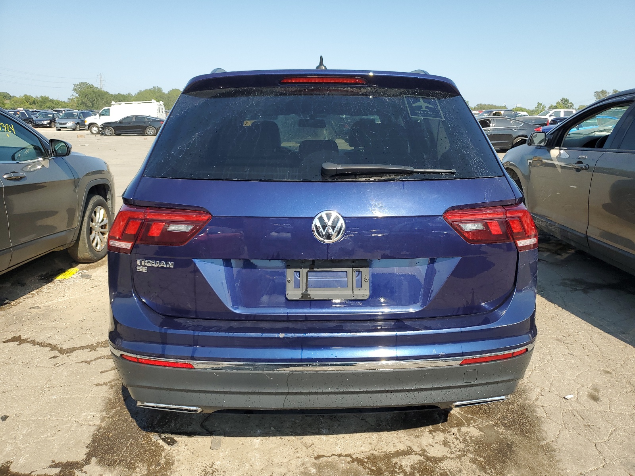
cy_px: 238
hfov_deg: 67.3
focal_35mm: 26
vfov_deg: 53.1
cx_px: 318
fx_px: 477
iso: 50
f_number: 1.5
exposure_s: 1/2000
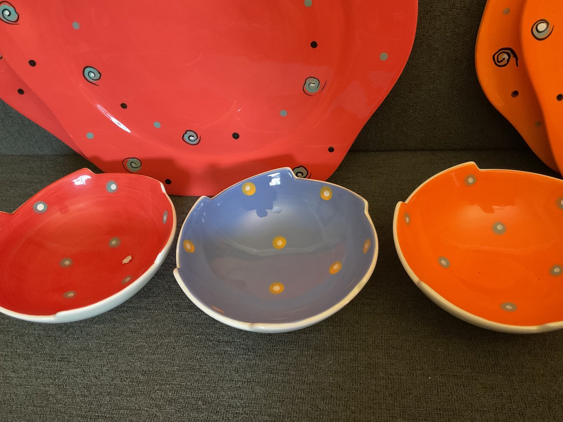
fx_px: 521
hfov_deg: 56.8
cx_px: 298
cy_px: 200
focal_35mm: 32
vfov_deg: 44.2
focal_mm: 3
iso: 320
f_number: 1.8
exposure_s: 1/40
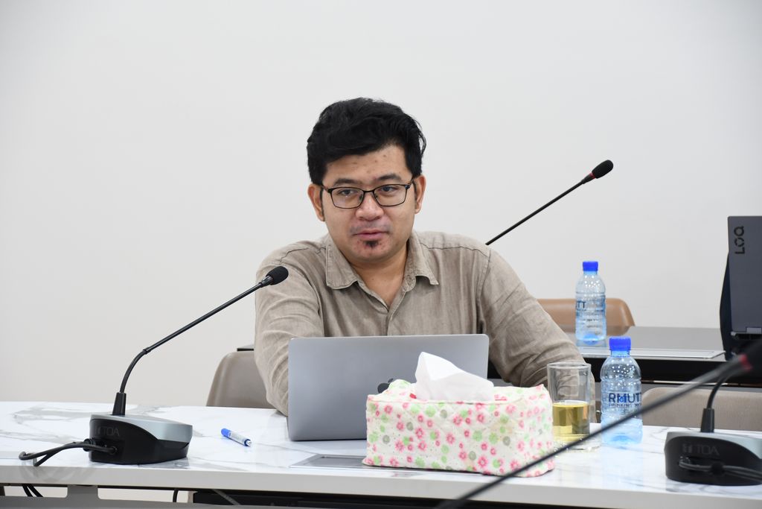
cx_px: 381
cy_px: 254
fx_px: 2858
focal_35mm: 135
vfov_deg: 10.2
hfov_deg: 15.2
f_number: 5.3
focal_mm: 90
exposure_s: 1/25
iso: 1000
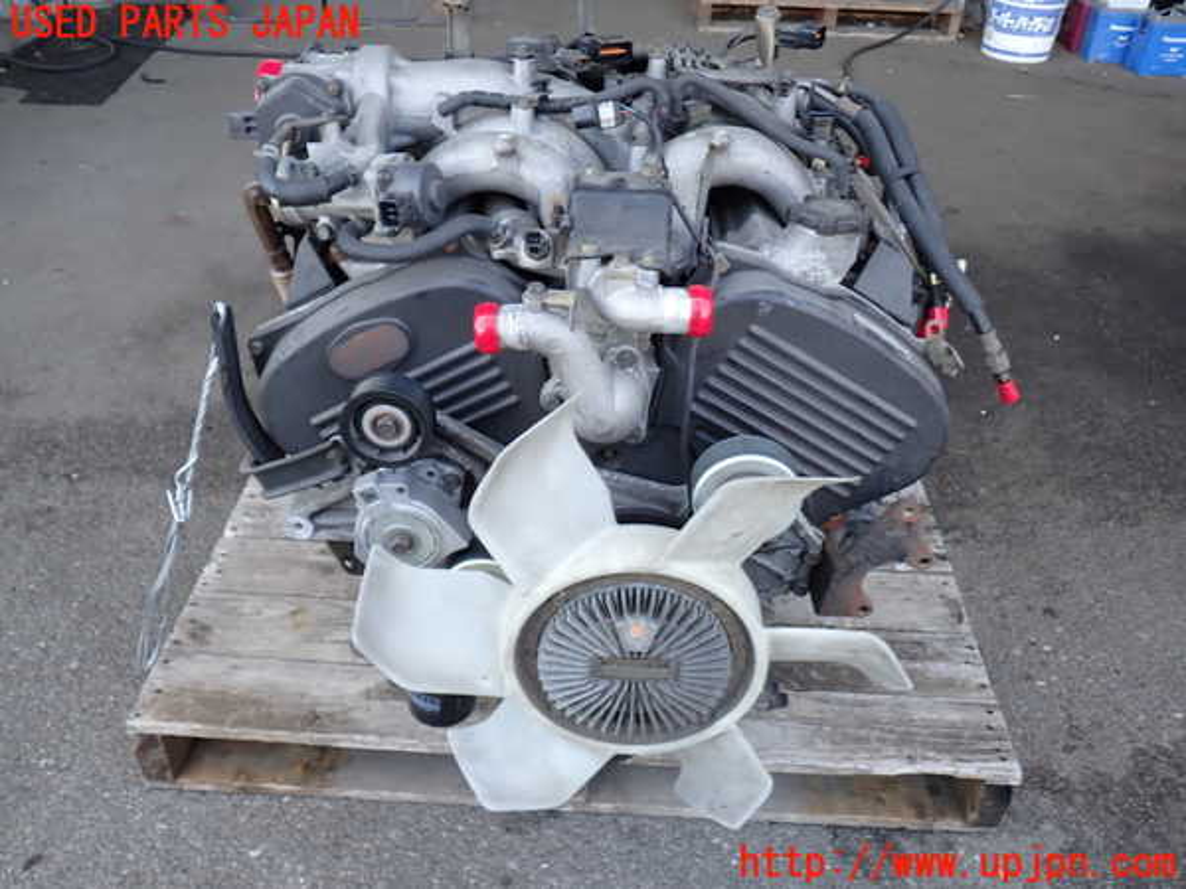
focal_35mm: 30
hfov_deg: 60.0
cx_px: 593
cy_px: 444
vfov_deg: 46.8
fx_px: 1028
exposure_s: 1/100
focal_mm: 5.4
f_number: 2.3
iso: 100
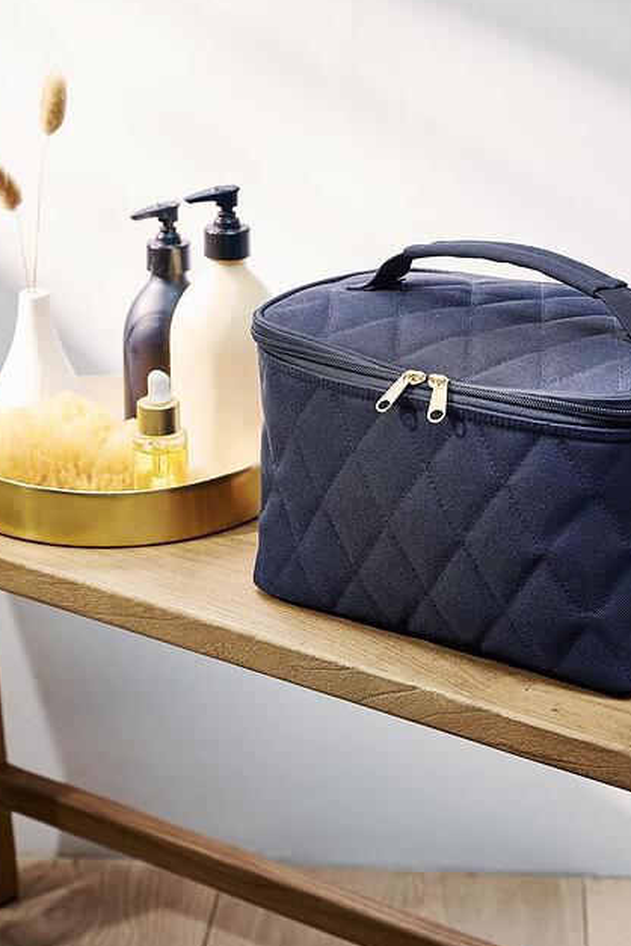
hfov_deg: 16.4
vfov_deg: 24.4
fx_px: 2182
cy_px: 331
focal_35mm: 83
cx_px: 389
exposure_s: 1/3
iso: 160
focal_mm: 60
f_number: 5.6
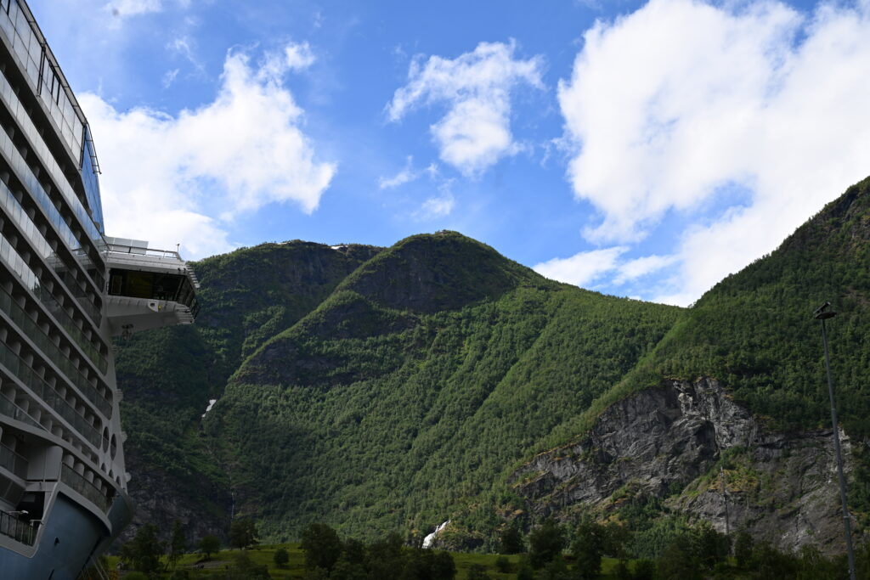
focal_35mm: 48
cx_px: 435
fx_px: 1160
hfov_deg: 41.1
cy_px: 290
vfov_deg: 28.1
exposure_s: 1/250
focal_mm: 48
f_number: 8
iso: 100
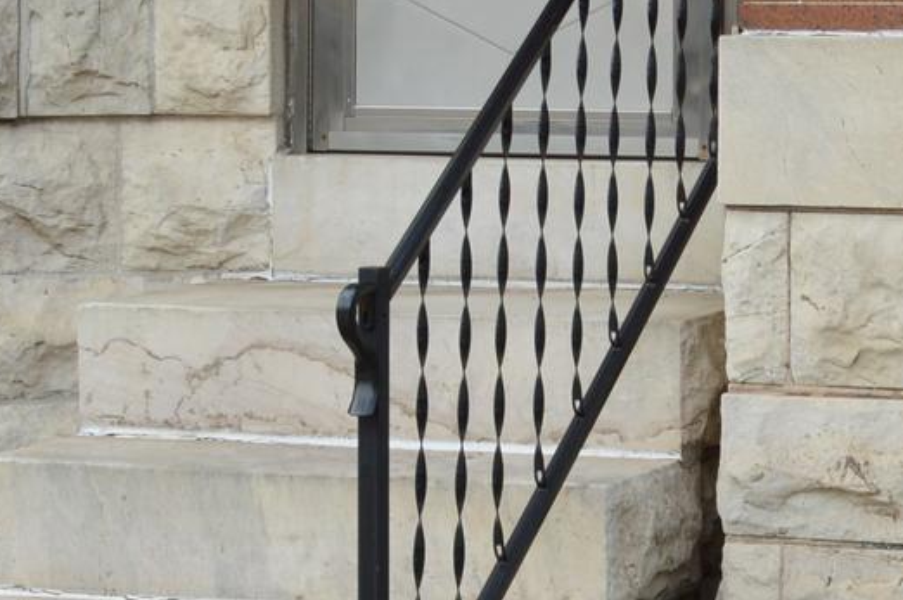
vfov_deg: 8.8
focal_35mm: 153
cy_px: -186
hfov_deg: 13.2
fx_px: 3834
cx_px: 984
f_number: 5.6
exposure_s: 1/125
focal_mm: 26
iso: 250
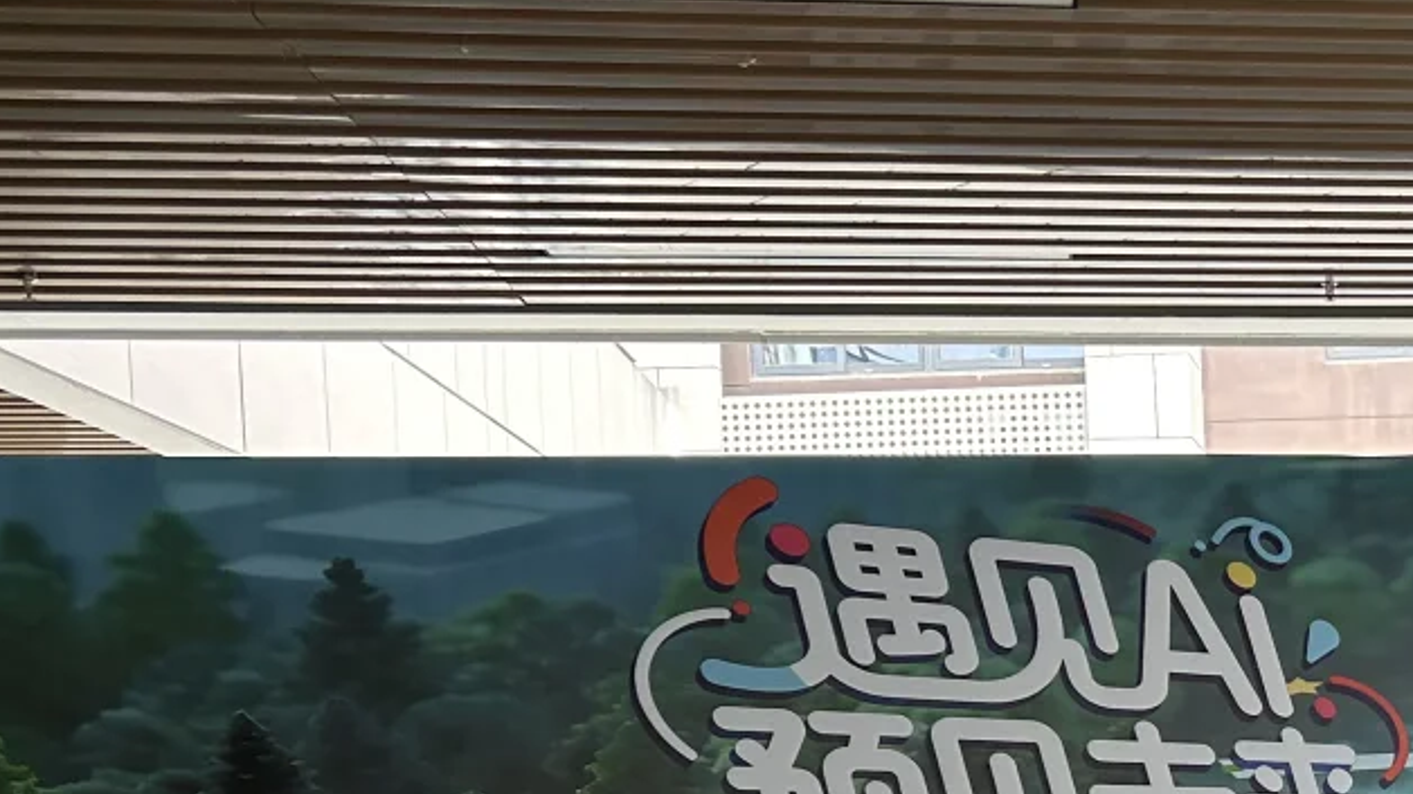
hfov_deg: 29.8
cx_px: 1467
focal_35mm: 65
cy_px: 839
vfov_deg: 18.0
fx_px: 2435
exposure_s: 1/60
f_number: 1.5
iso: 160
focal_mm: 5.7
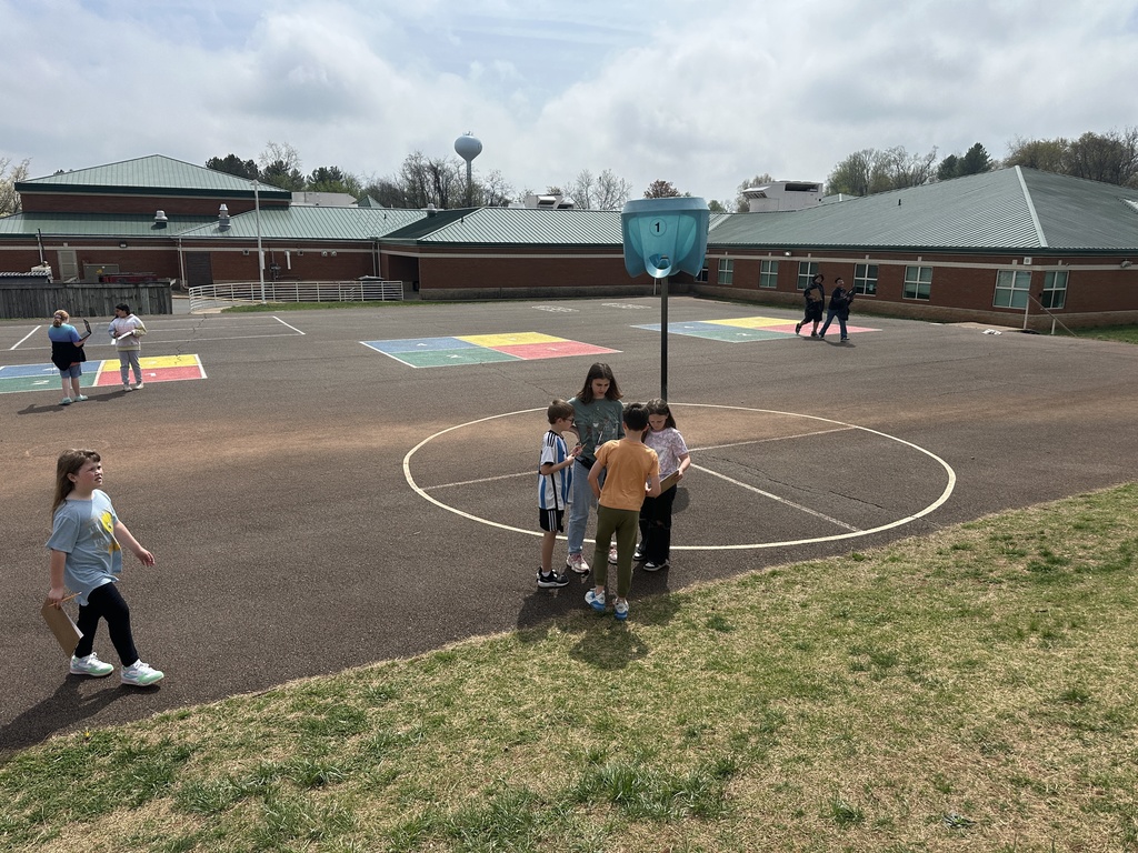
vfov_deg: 56.8
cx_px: 569
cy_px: 426
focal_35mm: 24
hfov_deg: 71.6
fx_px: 789
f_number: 1.78
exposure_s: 1/7576
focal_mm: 6.86
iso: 80
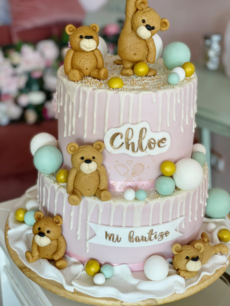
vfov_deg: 36.8
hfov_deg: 28.0
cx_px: 115
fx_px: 461
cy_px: 153
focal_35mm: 52
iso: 125
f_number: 2
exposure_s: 1/122
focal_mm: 6
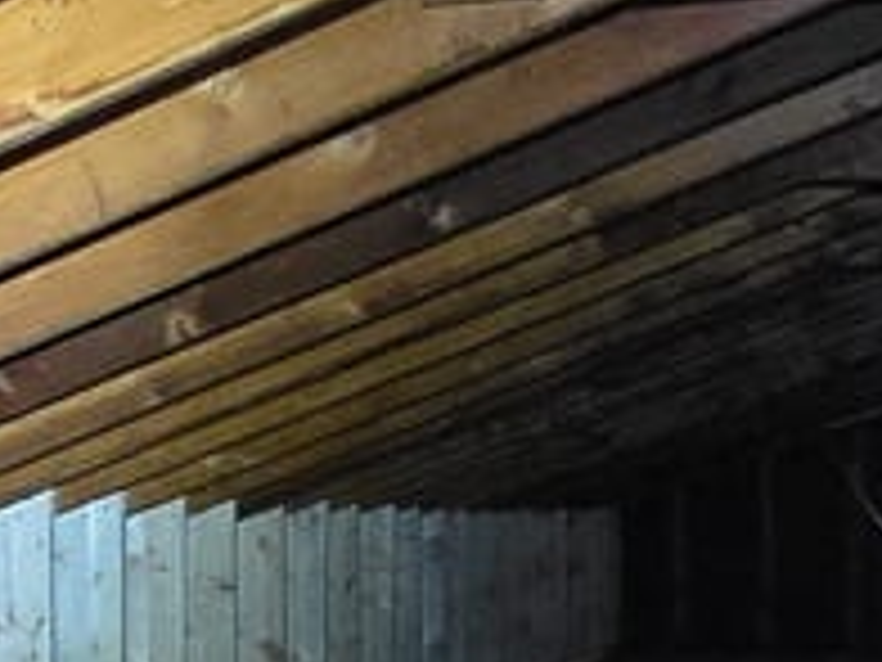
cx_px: 45
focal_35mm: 93
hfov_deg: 20.5
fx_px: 2370
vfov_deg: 15.5
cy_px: 703
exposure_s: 1/60
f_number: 2.2
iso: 1600
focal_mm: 2.2
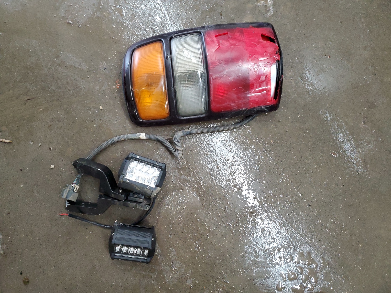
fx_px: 294
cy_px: 146
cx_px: 196
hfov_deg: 67.3
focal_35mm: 26
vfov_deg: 53.1
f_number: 1.5
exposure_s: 1/60.2
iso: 289
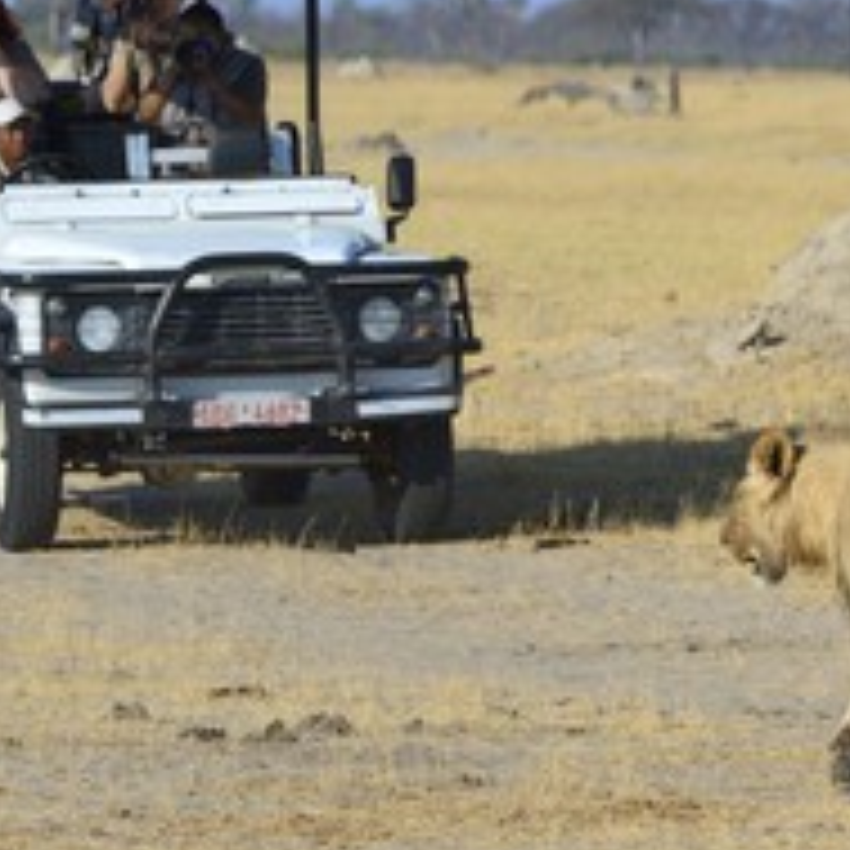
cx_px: 544
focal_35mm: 415
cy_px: 319
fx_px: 11529
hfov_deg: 4.2
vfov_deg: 4.2
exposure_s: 1/640
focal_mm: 220
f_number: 11
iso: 400
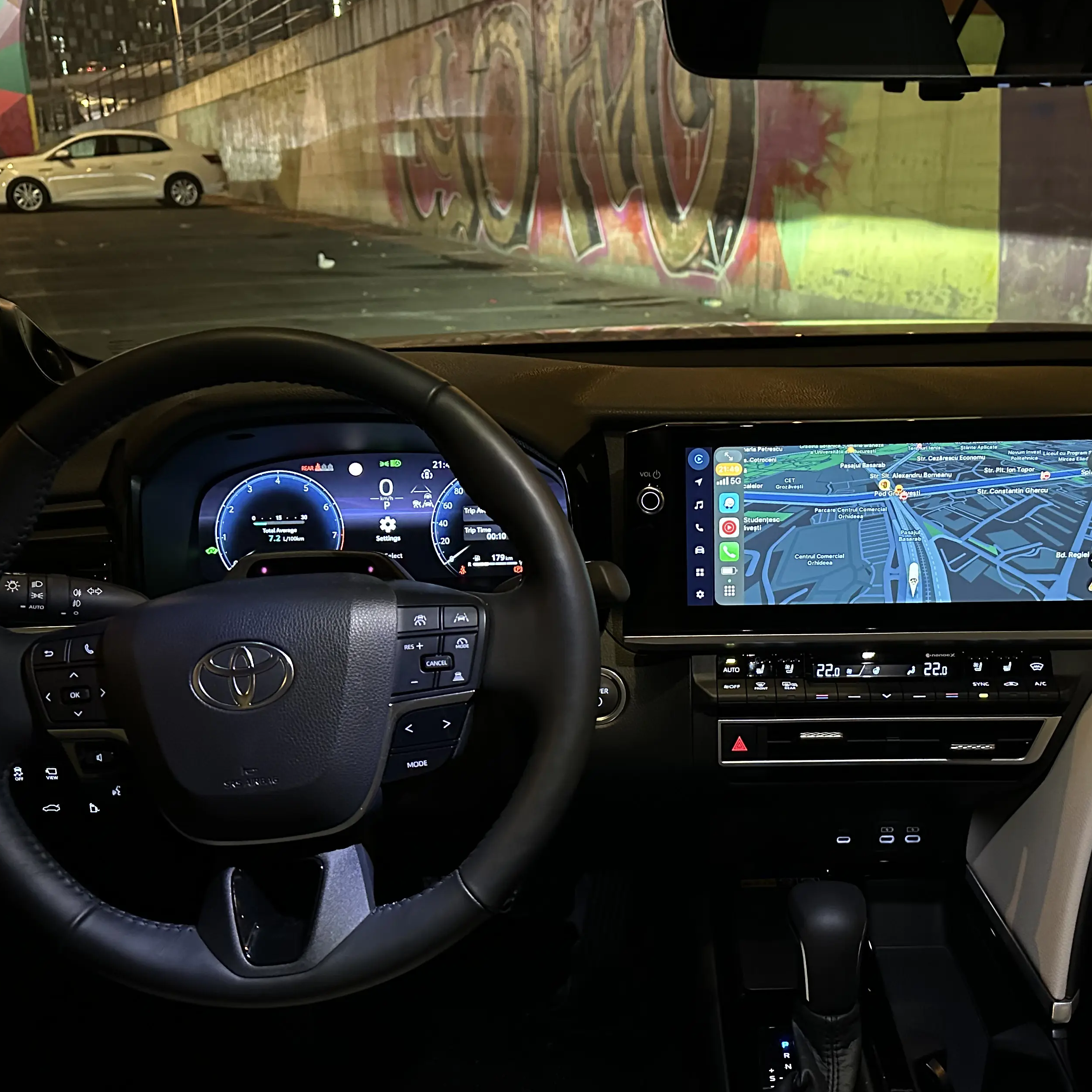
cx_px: 689
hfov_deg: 48.0
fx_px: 1213
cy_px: 638
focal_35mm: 34
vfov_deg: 48.2
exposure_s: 1/30
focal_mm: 6.86
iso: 1000
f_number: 1.78
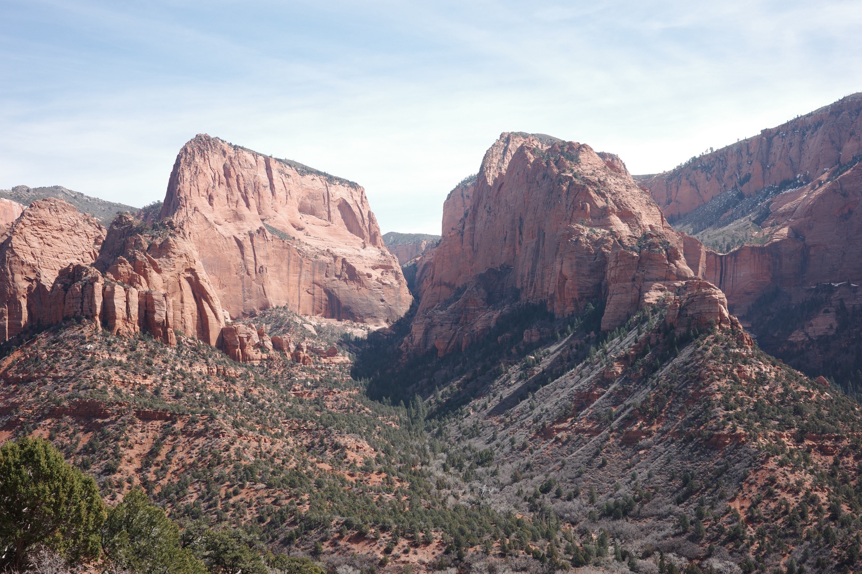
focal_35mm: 40
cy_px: 287
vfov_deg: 33.4
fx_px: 958
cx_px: 431
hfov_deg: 48.5
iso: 100
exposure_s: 1/100
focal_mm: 26
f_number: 4.5
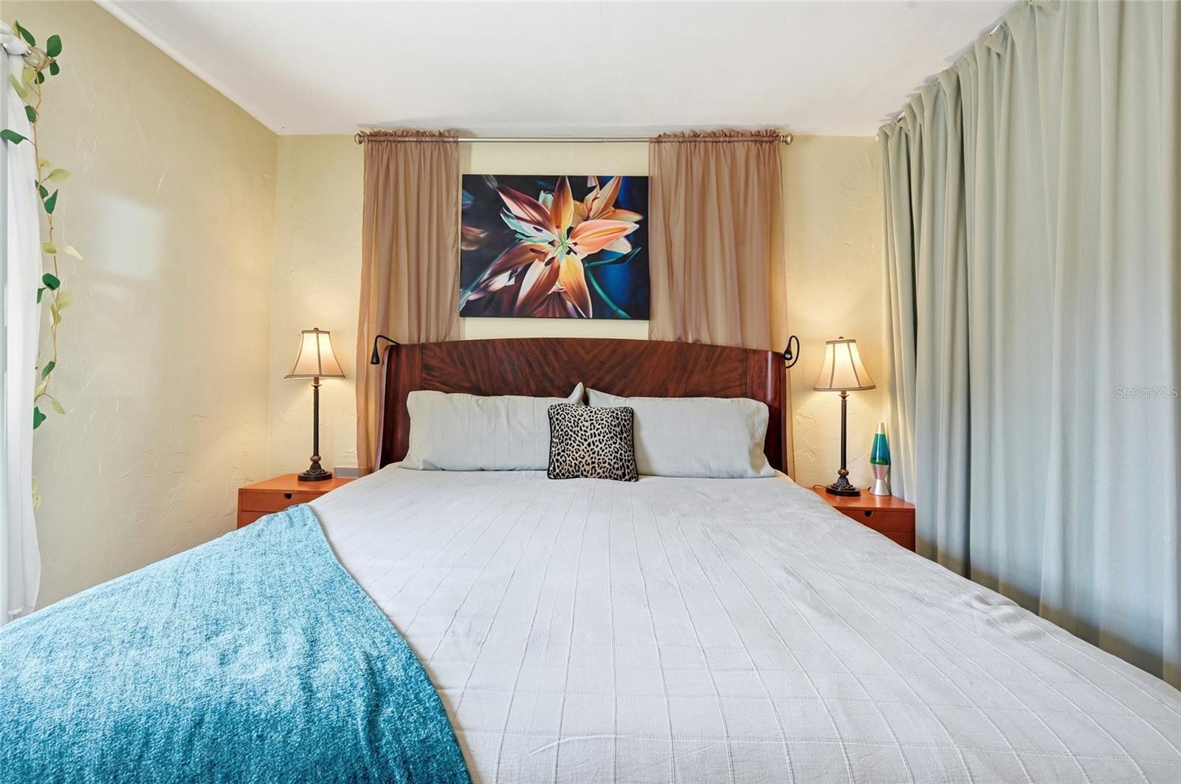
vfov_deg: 75.4
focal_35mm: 16
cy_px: 392
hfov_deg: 98.6
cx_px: 590
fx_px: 508
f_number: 9
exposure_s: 1/160
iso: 250
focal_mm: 15.5
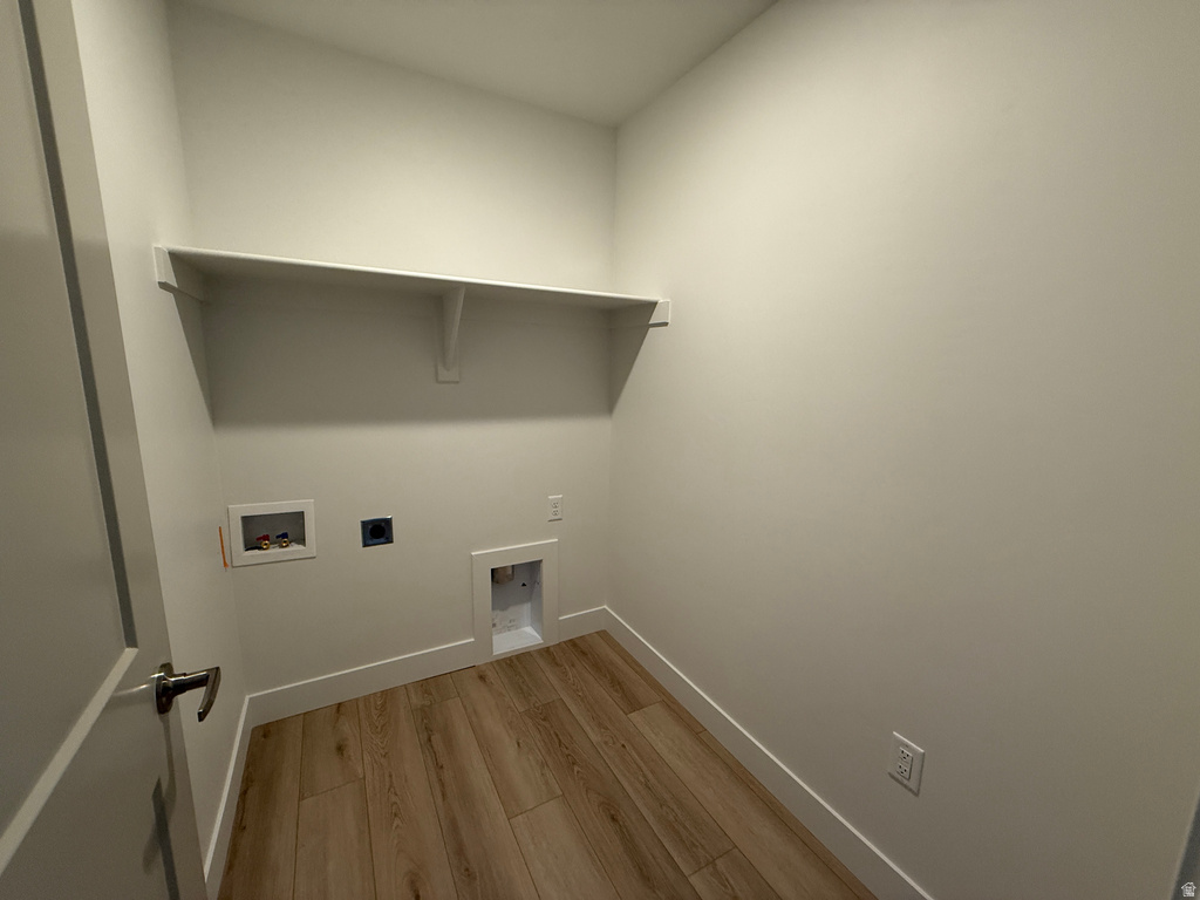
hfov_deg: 102.1
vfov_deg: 85.7
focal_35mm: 14
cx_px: 600
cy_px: 450
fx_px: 485
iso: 250
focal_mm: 2.22
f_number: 2.2
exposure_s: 1/120
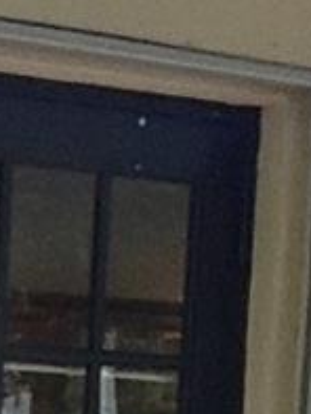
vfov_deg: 8.9
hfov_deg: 7.4
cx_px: 59
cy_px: 988
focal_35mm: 201
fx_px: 2405
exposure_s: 1/60
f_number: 2.4
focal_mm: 2.15
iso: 50
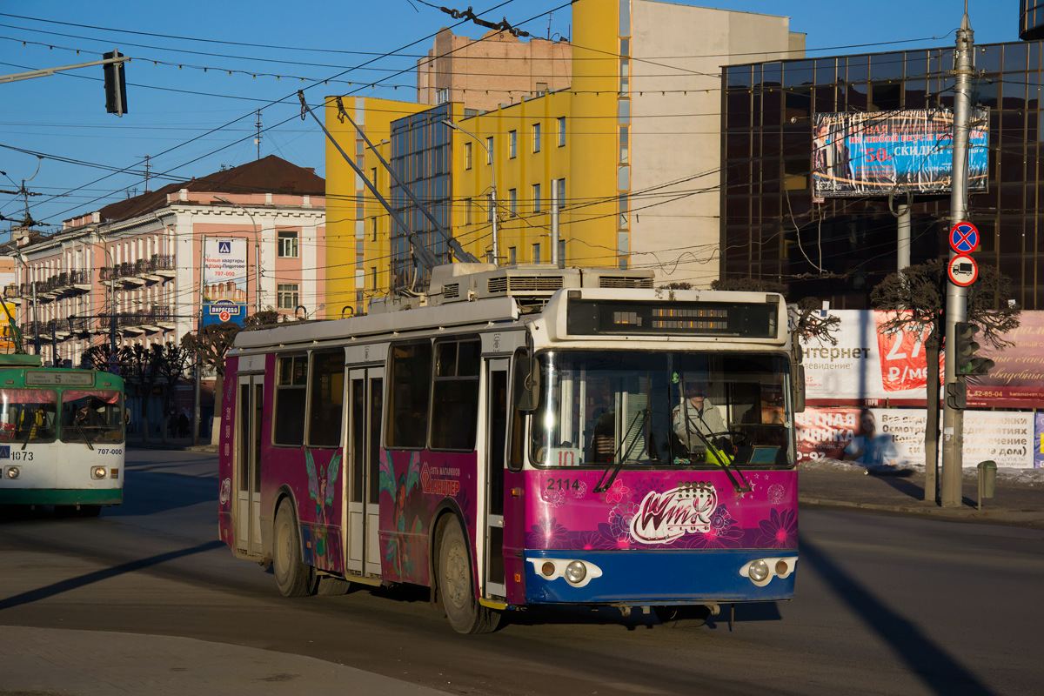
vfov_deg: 13.8
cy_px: 348
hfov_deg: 20.6
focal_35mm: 99
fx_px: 2871
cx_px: 522
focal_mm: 66
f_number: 8
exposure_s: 1/2000
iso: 400
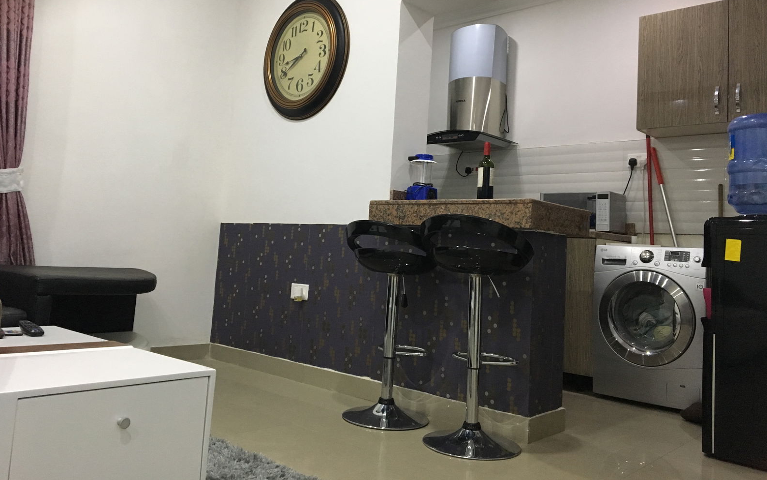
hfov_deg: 61.2
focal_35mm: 31
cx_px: 383
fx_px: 648
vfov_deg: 40.4
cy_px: 191
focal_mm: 4.15
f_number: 2.2
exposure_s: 1/20
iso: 200
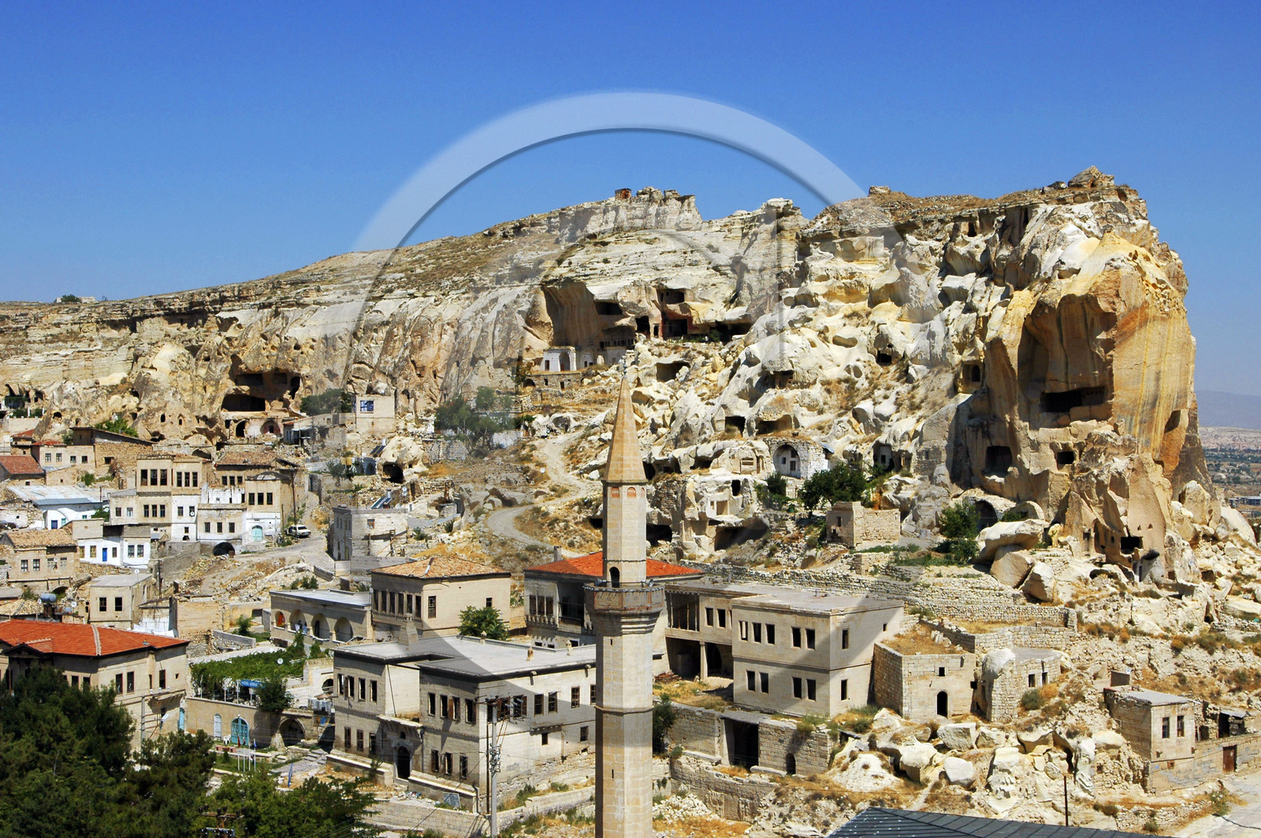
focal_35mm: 45
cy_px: 419
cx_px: 630
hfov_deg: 43.6
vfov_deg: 29.8
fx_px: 1574
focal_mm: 30
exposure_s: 1/400
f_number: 10
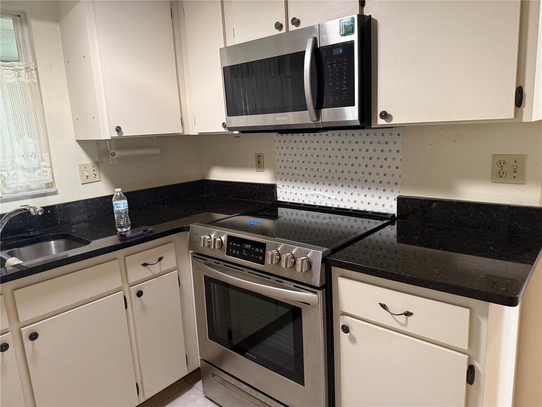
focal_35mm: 24
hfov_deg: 71.6
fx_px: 376
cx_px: 271
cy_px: 204
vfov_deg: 56.8
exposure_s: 1/60
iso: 250
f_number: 1.78
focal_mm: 6.76
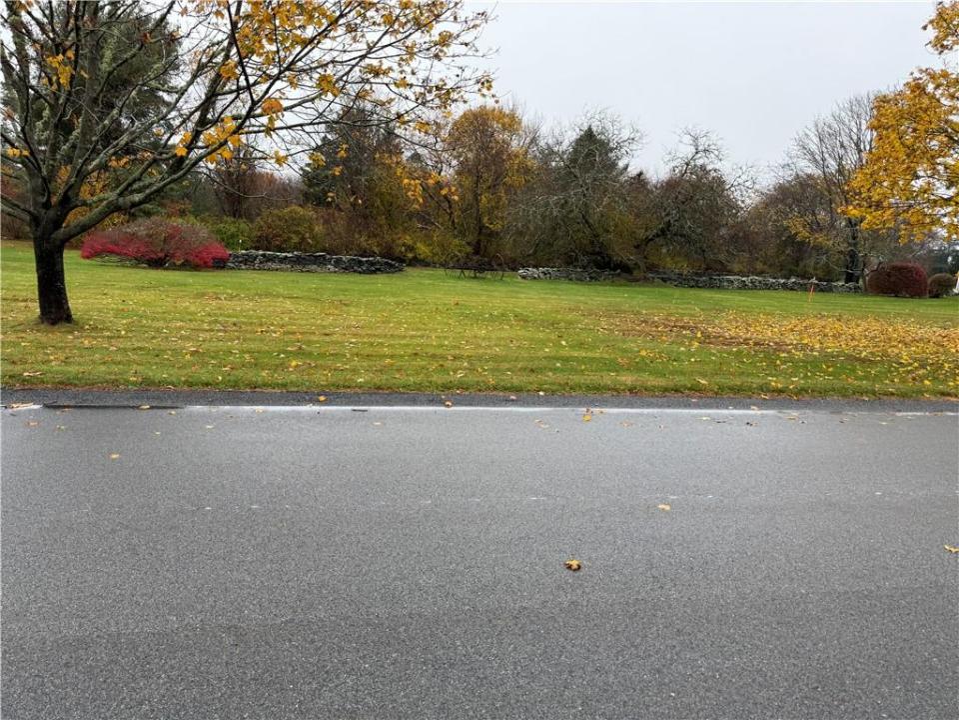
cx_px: 480
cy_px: 360
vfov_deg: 56.8
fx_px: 665
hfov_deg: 71.6
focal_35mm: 24
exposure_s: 1/649
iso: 80
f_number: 1.78
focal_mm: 6.76
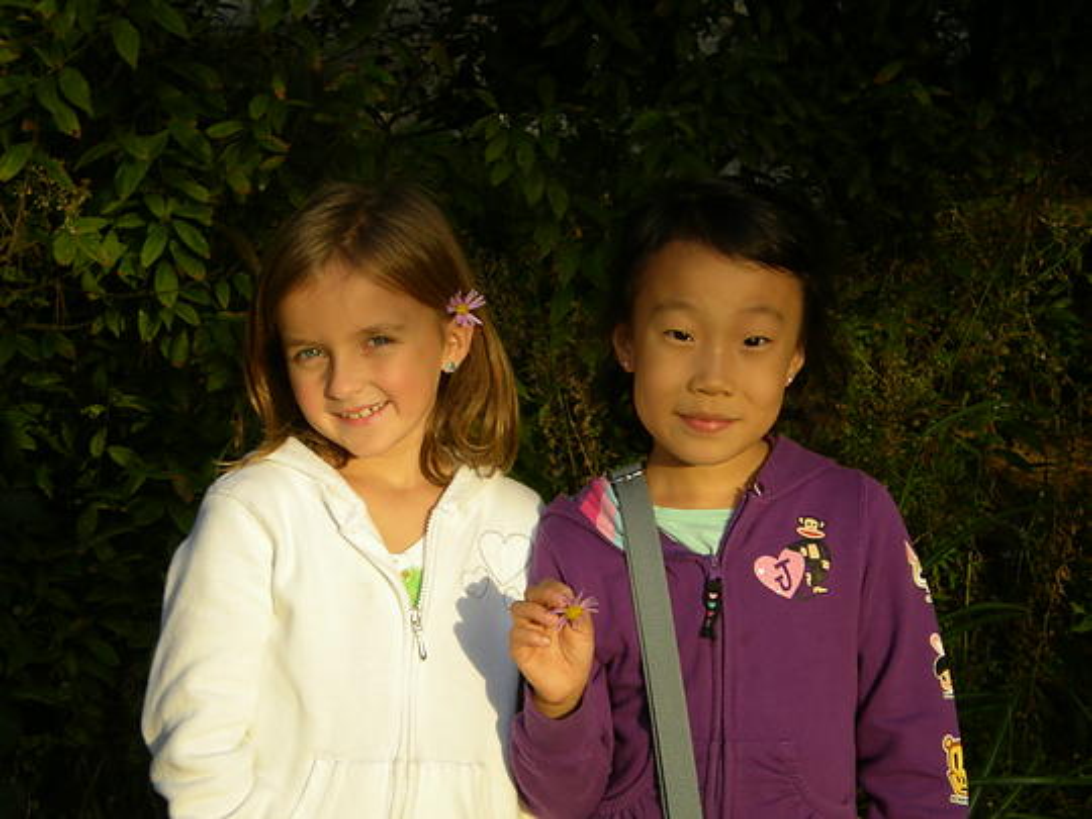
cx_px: 546
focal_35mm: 87
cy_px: 410
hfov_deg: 22.5
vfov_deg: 17.0
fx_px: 2745
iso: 50
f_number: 5.1
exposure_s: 1/126
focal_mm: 14.3
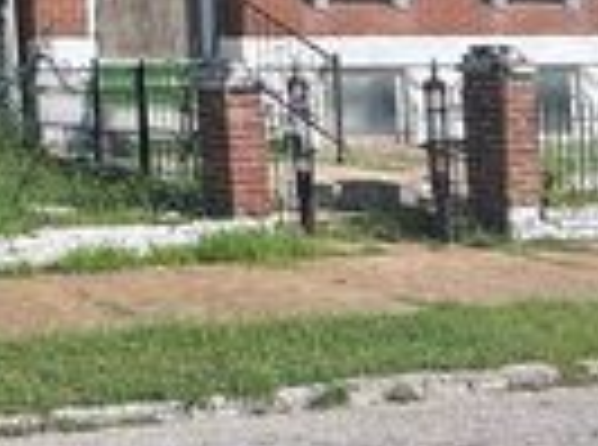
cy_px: -214
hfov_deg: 16.7
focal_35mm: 98
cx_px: -472
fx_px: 1688
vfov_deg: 14.1
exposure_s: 1/2008
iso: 50
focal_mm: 5.7
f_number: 1.5
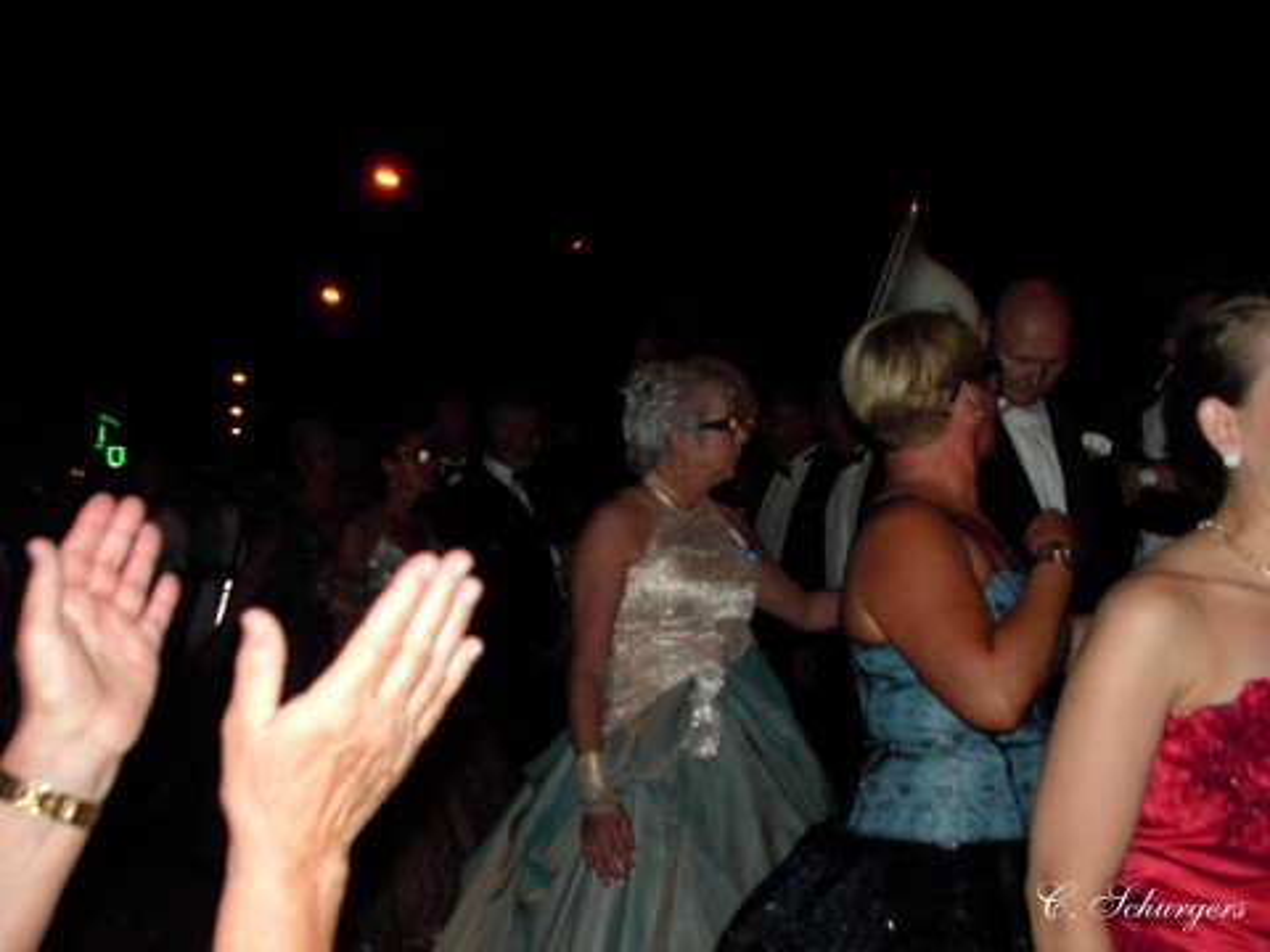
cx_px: 635
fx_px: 1578
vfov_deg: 33.6
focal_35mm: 43
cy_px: 476
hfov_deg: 43.9
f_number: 2.8
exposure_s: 1/51
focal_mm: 6.6
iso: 200
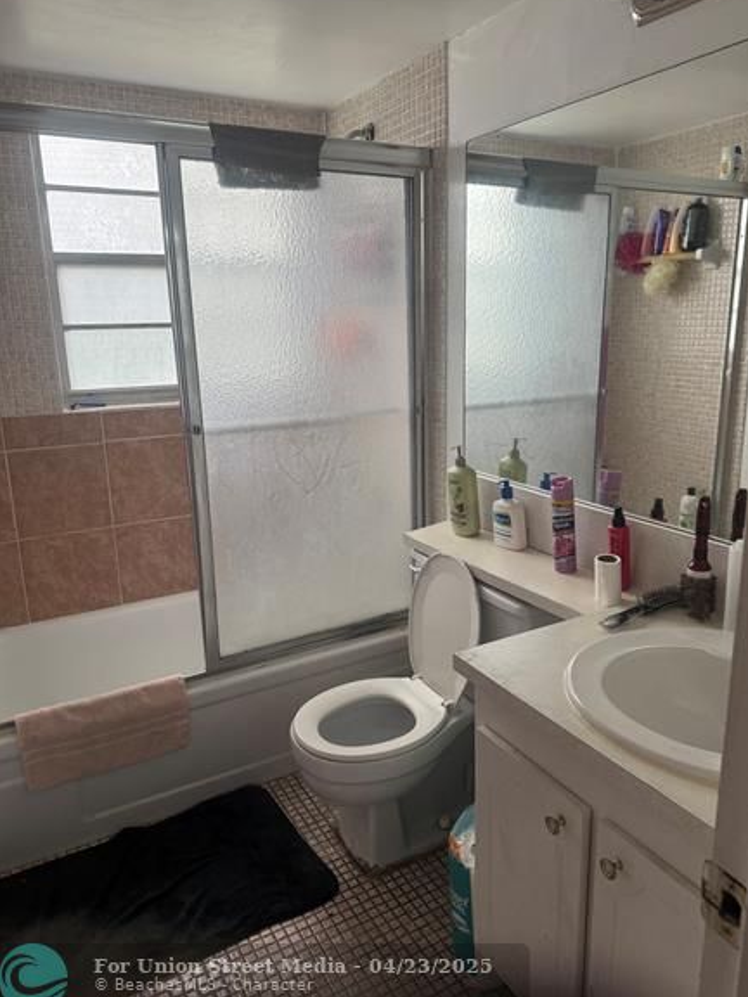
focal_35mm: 25
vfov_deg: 69.4
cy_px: 493
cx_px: 388
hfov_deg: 54.9
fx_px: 720
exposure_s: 1/60
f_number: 1.78
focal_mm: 6.76
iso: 250
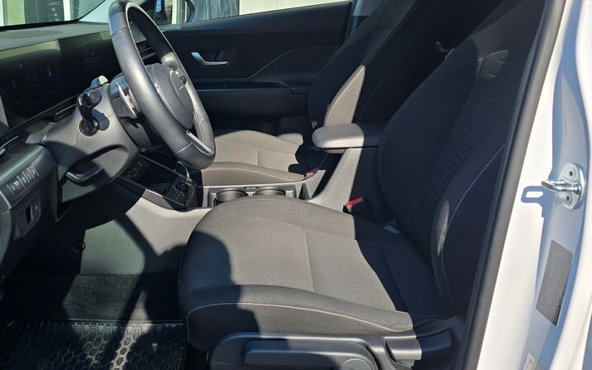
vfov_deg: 36.0
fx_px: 565
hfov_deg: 54.7
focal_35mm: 35
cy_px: 131
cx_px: 224
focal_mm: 6.3
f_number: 1.7
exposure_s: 1/267
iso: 12
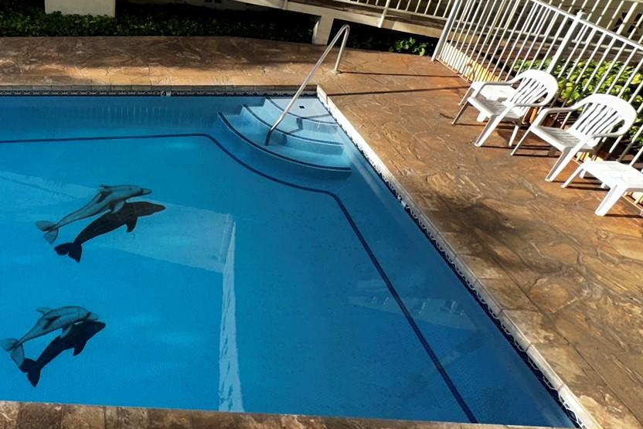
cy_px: 96
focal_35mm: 28
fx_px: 500
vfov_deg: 44.5
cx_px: 43
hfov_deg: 55.1
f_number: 2.2
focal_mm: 2.22
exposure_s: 1/483
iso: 32
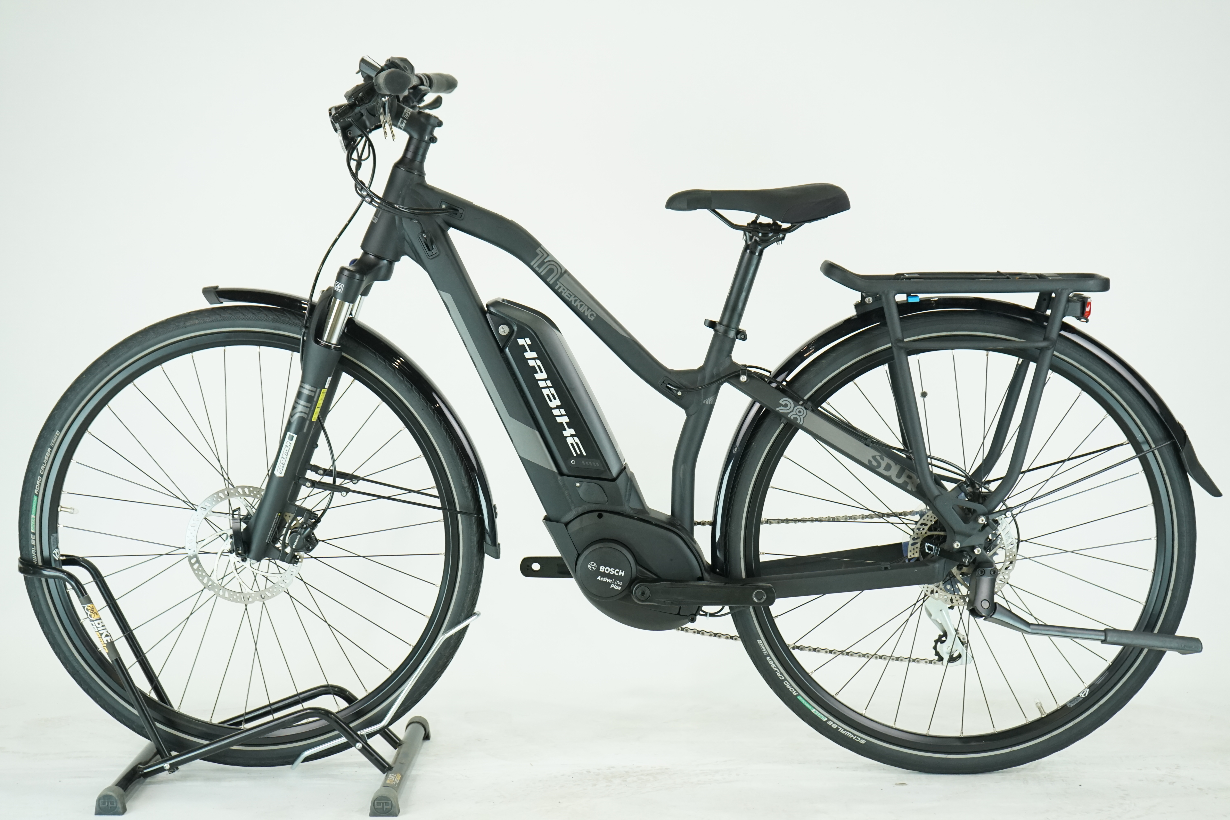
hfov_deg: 35.1
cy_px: 410
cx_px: 615
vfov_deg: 23.8
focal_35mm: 57
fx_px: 1947
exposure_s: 1/200
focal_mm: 57
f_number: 5.6
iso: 1600
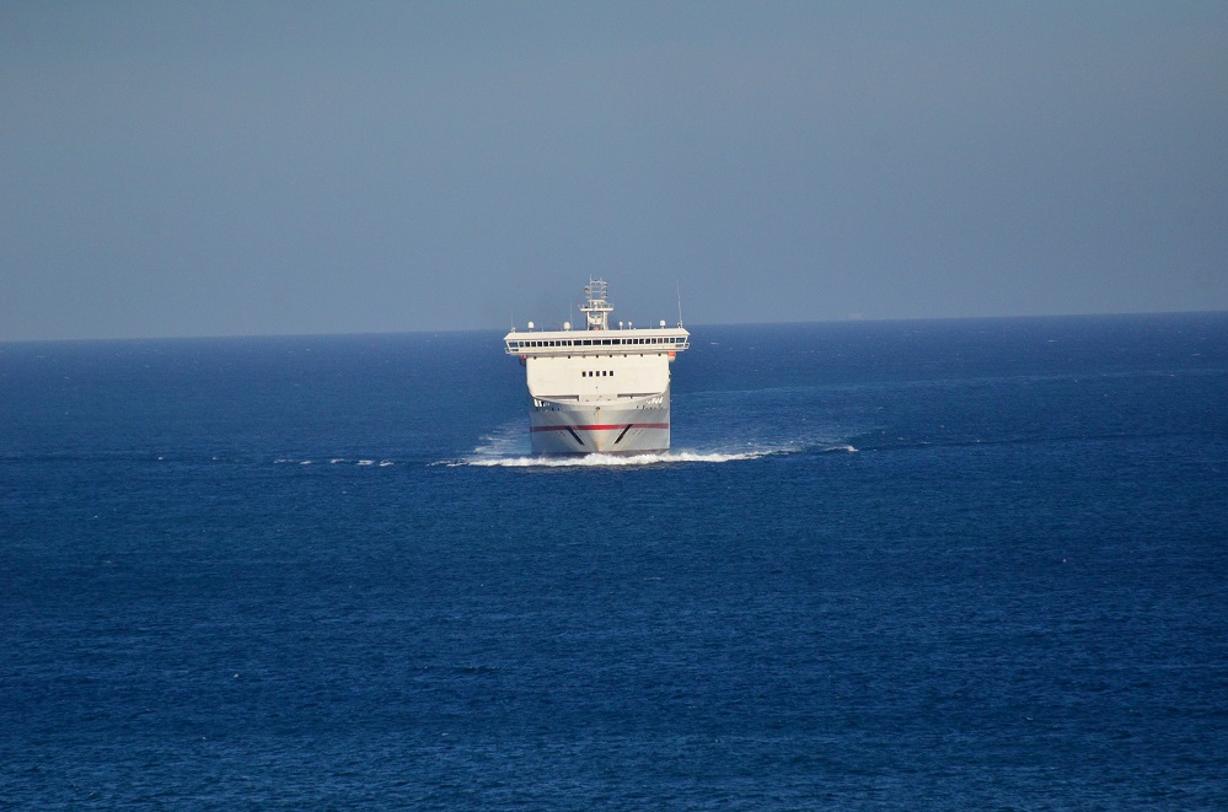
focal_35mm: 450
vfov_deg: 3.0
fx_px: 15313
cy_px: 406
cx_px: 614
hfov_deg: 4.6
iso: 1250
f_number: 5.6
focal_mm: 300
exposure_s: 1/8000
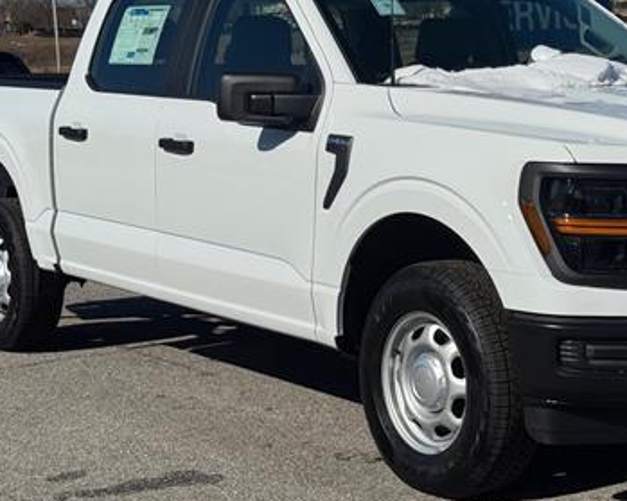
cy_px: 196
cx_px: 437
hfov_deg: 22.1
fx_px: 1595
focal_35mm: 86
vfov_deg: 17.8
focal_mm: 6.76
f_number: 1.78
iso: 64
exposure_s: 1/15385
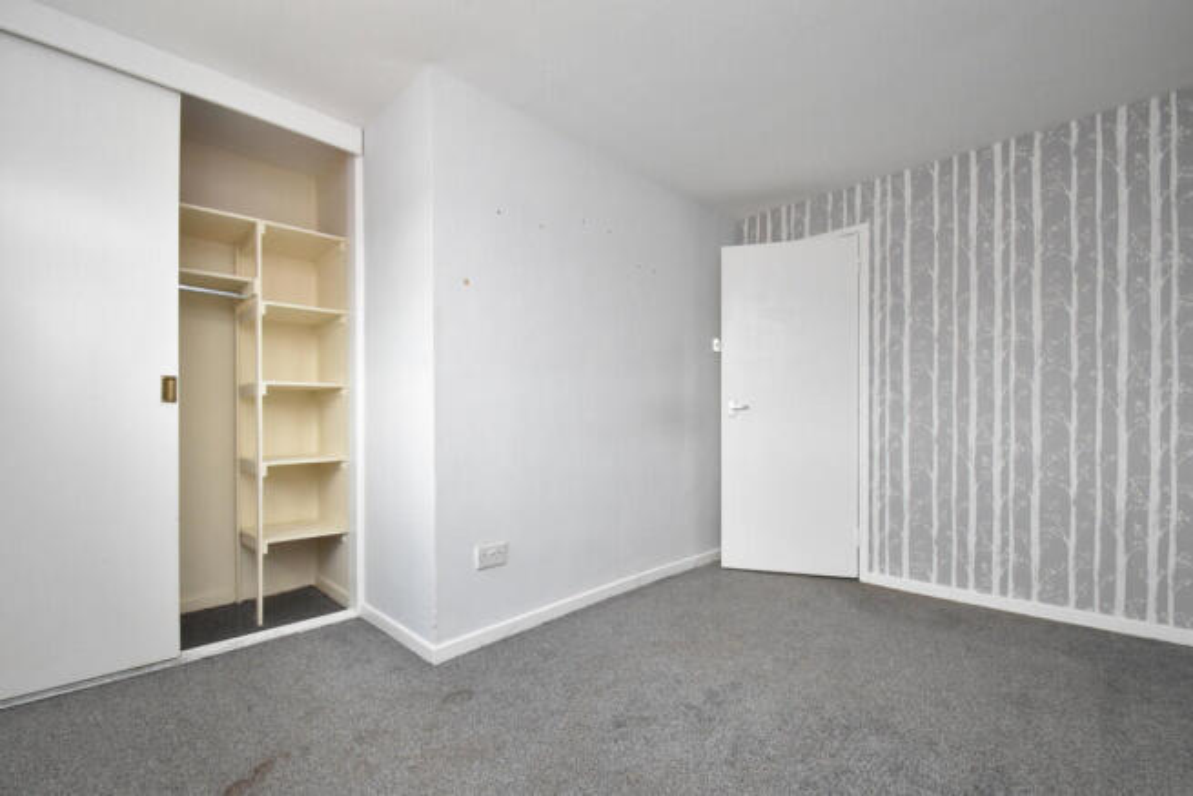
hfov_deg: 100.4
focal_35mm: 15
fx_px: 497
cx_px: 596
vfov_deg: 77.4
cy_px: 398
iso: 1600
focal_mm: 10
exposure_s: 1/60
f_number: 10
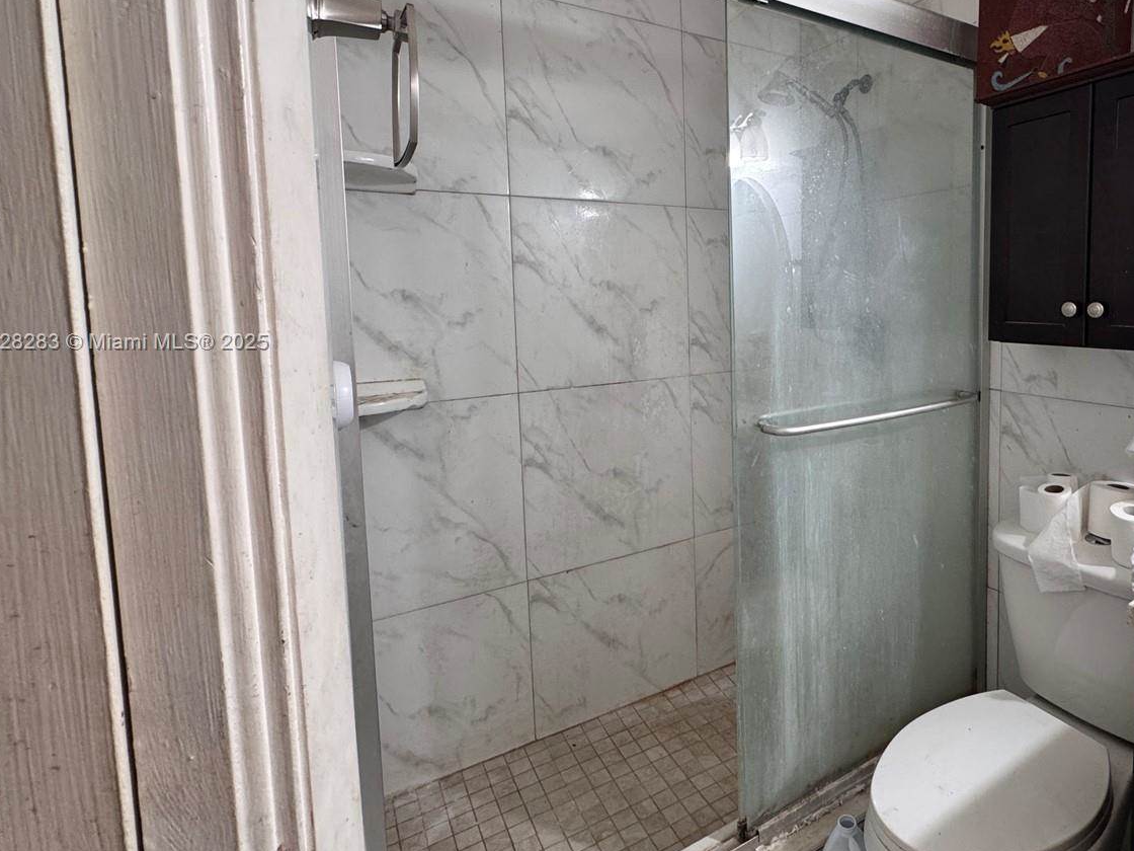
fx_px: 655
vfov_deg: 65.4
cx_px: 754
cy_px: 343
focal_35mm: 20
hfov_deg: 79.1
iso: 250
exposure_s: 1/60
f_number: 2.2
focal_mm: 2.22
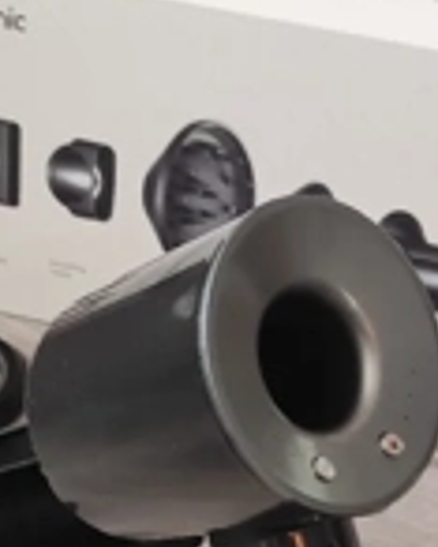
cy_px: 410
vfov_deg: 27.9
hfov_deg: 22.8
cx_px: 285
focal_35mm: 67
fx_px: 1085
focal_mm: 5.43
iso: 661
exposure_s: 1/33
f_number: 1.89
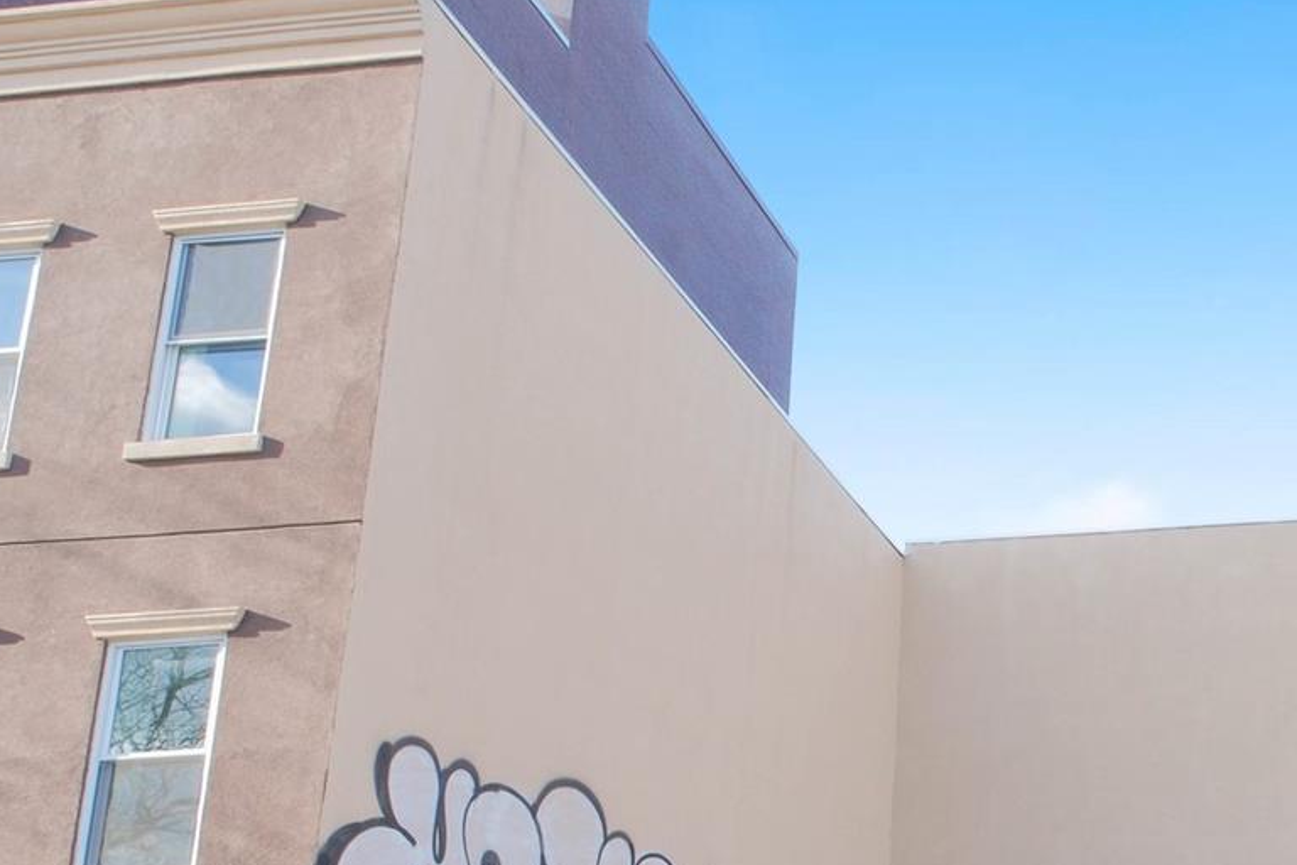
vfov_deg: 30.3
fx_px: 1441
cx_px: 1324
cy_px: 922
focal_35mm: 40
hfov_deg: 41.5
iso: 250
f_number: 10
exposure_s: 1/60
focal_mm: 10
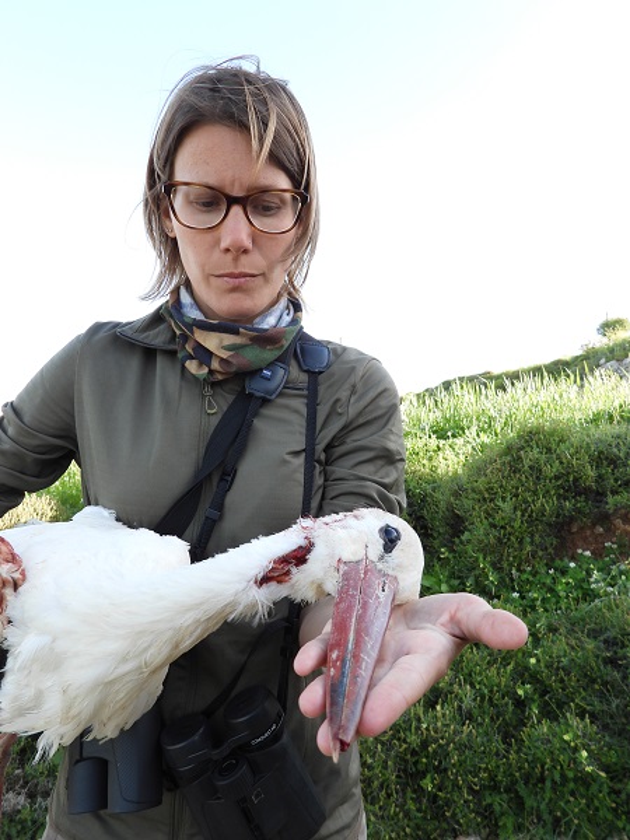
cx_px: 315
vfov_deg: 71.6
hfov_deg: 56.8
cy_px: 420
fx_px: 582
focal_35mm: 24
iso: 100
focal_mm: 4.3
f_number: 2.8
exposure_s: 1/200
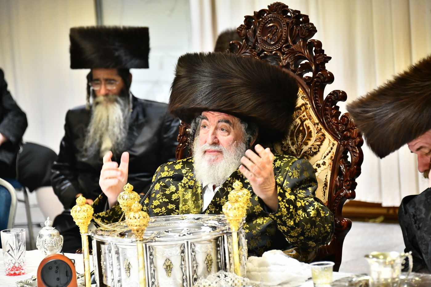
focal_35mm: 170
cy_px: 144
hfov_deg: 12.1
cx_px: 216
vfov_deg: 8.1
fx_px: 2035
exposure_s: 1/160
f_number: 5.6
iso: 3200
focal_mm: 170
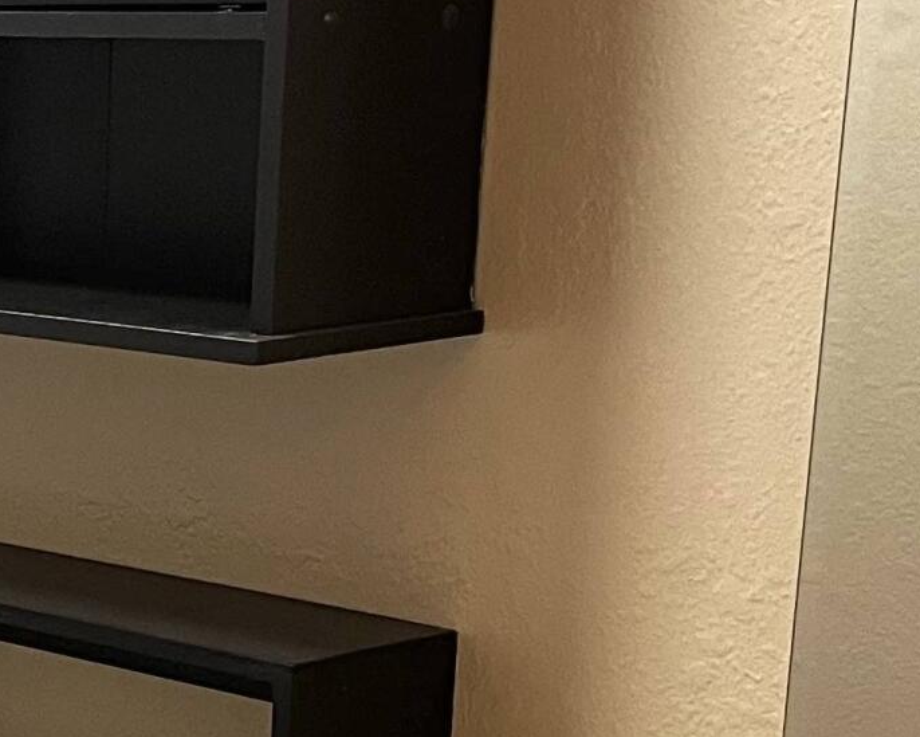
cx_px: -722
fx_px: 3023
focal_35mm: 111
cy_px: 630
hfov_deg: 15.1
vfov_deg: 13.8
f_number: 1.6
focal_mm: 5.1
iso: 100
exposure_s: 1/60
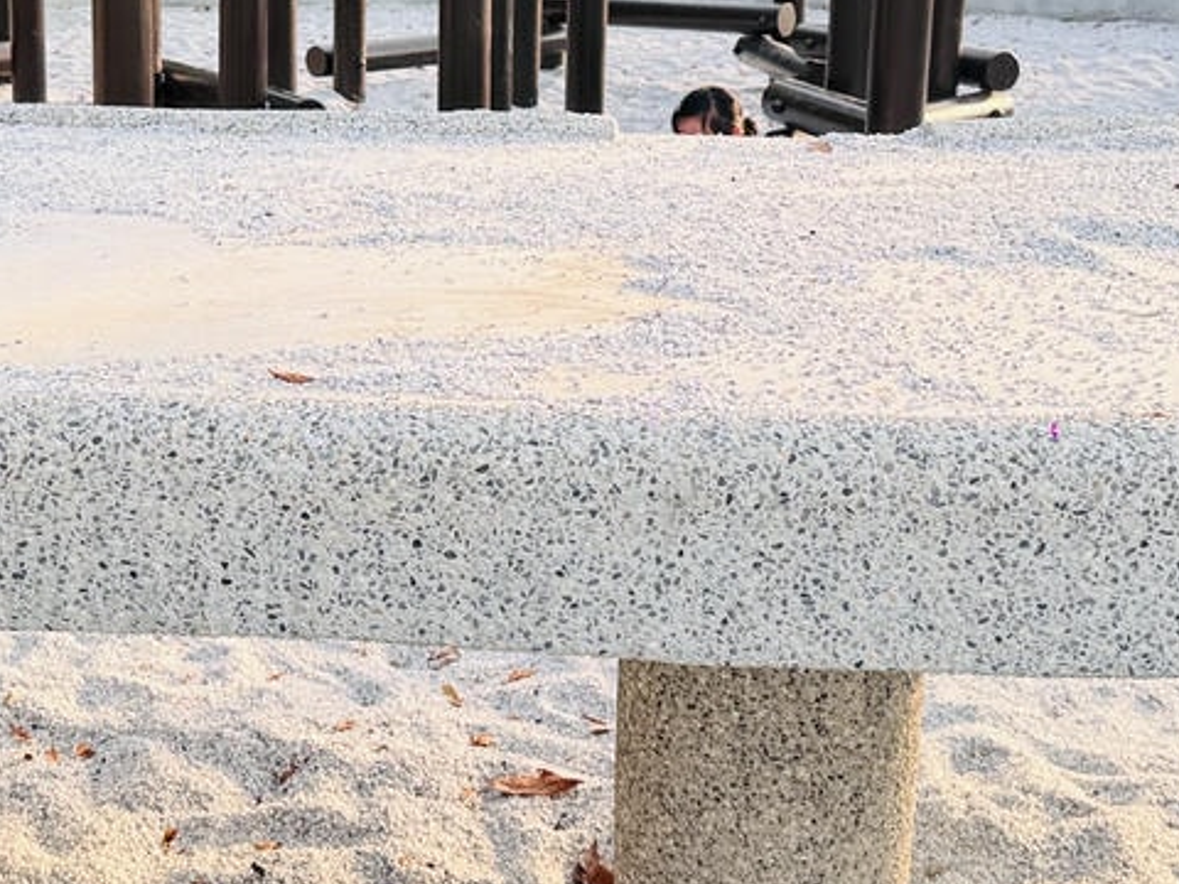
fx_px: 2044
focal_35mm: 60
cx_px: 248
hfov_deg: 31.4
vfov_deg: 24.2
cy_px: 250
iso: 80
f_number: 1.78
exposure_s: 1/412
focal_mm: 6.76
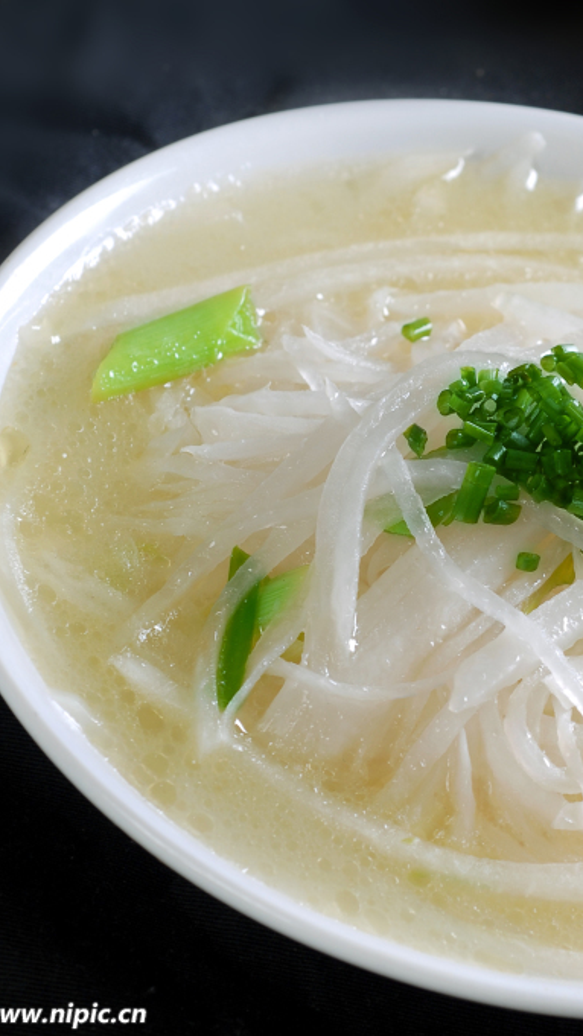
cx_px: 604
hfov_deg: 8.5
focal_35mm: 142
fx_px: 3903
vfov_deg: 15.1
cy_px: 520
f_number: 7.1
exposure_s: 1/125
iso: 100
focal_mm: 60
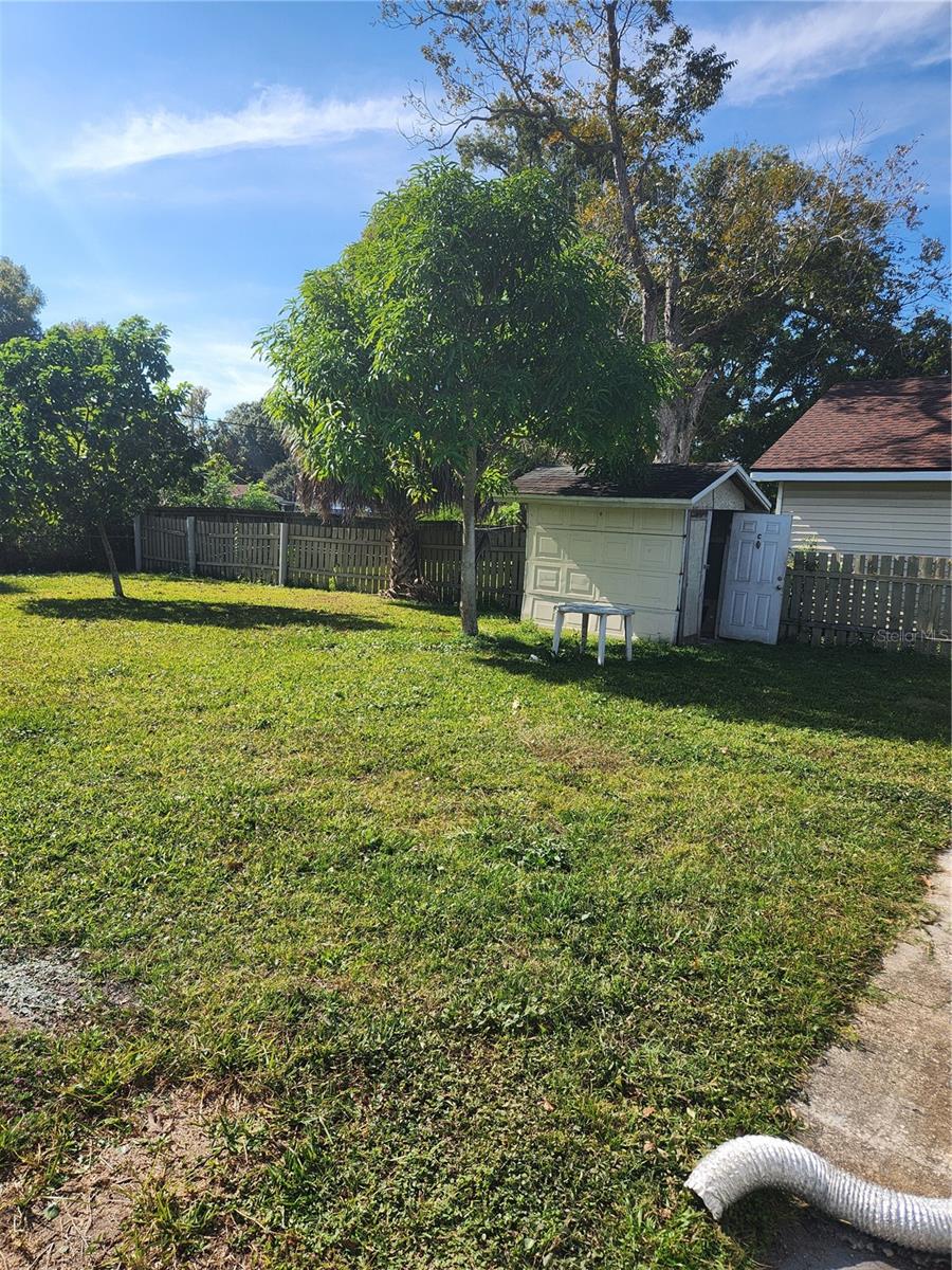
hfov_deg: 58.9
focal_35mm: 23
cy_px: 635
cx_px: 476
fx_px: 843
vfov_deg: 73.9
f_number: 1.8
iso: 20
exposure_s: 1/1242
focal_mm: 5.4
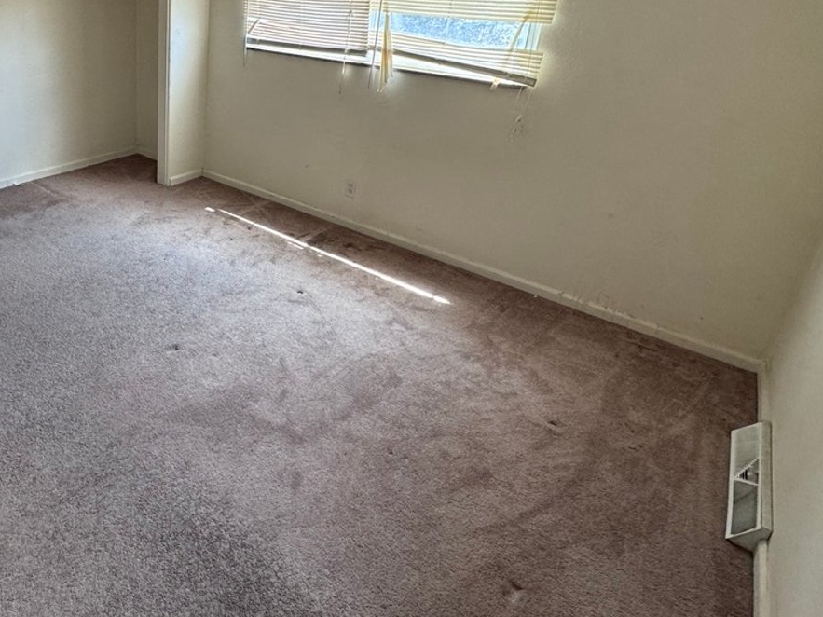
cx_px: 194
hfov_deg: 66.6
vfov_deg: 55.0
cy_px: 182
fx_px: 571
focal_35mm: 24
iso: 250
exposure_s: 1/99
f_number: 2.2
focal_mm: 2.22
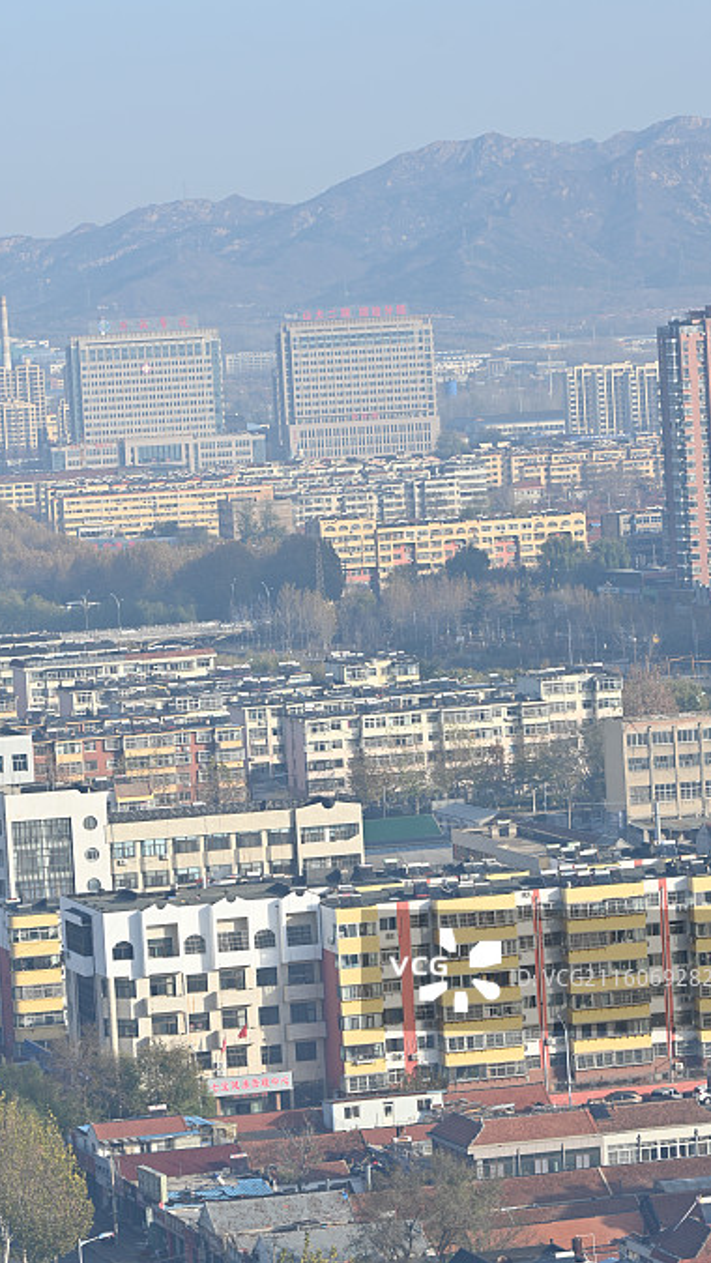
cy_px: 619
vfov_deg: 14.4
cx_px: 280
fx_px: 4991
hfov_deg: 8.1
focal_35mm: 149
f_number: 8
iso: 64
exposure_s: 1/125
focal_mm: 120
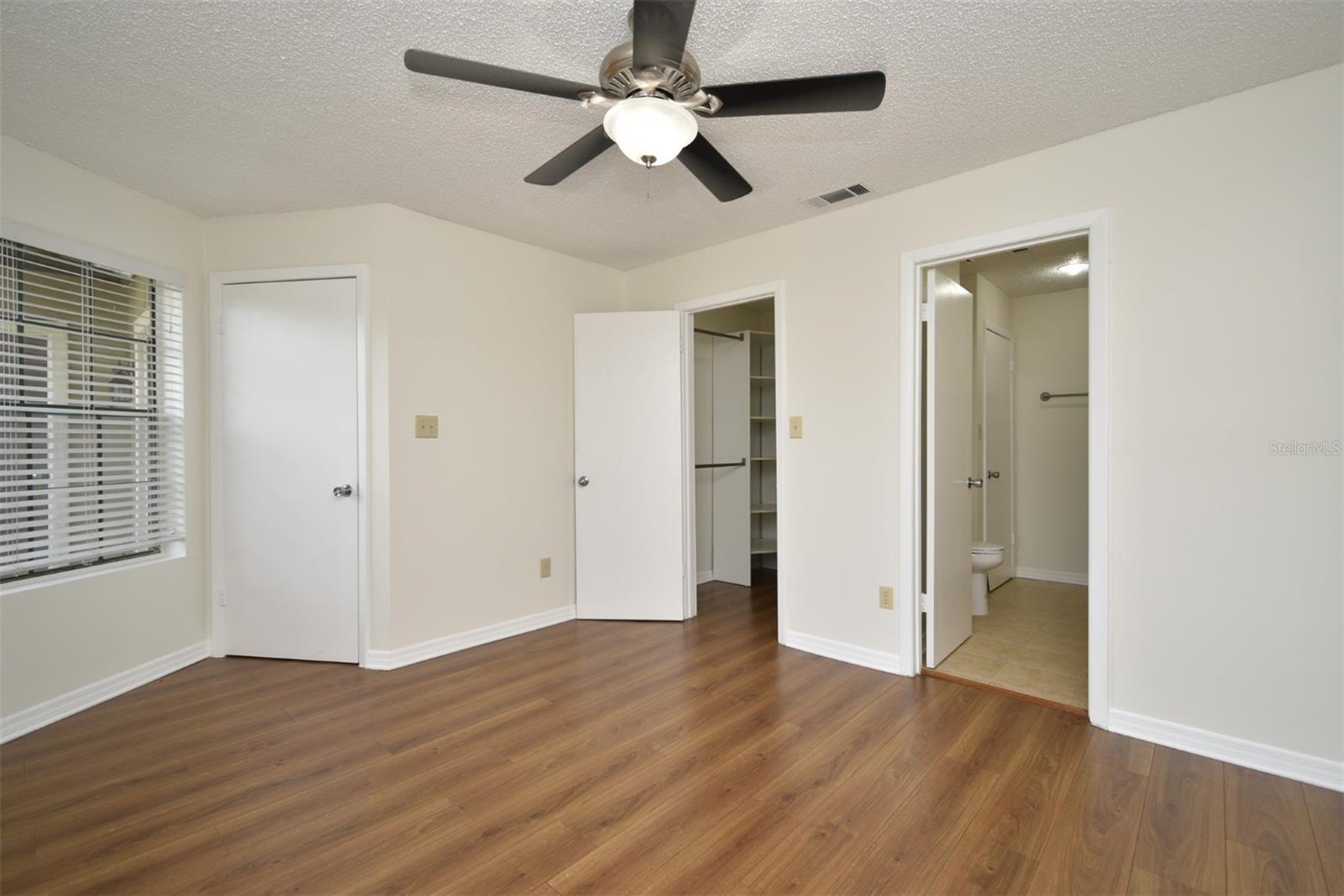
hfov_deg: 100.4
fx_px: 560
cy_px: 448
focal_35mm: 15
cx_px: 672
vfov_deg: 77.3
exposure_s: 1/60
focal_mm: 10
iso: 100
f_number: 4.5
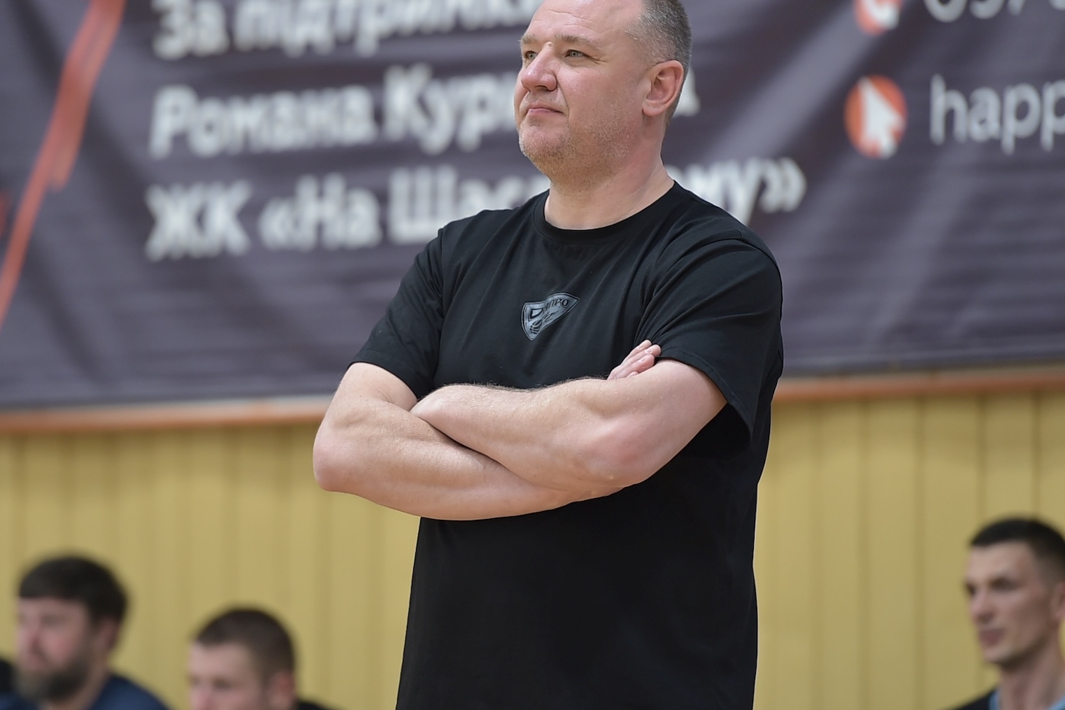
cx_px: 462
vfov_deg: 5.5
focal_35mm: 252
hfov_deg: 8.2
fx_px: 7454
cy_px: 273
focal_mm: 200
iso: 2000
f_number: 2.8
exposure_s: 1/640
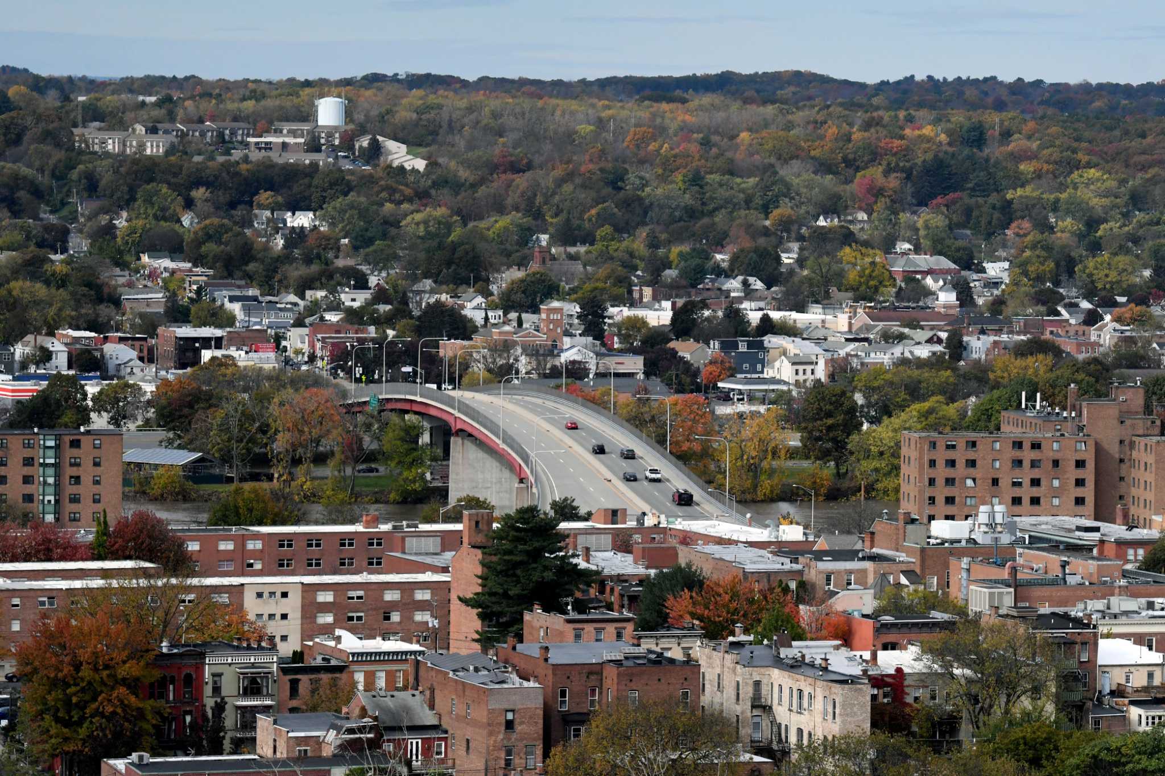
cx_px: 582
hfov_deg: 11.8
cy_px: 388
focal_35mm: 174
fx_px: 5630
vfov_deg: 7.9
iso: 1800
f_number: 6.3
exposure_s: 1/8000
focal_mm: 116
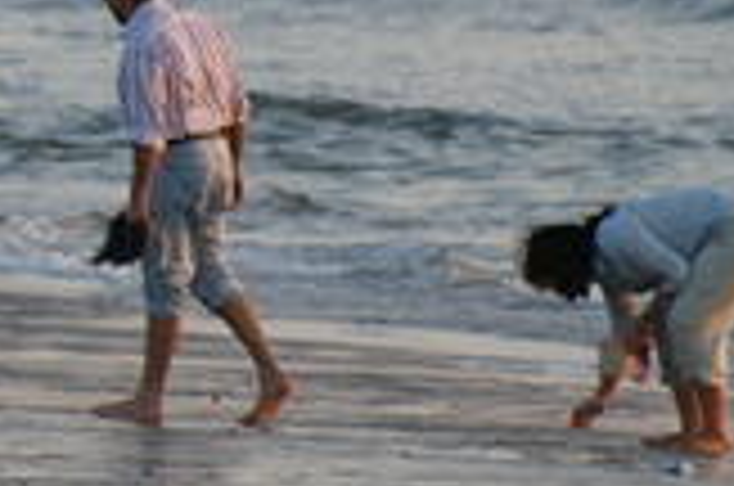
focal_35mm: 1769
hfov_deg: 1.2
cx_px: -153
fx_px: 35997
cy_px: 18
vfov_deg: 0.8
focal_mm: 300
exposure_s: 1/200
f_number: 6.3
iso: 200
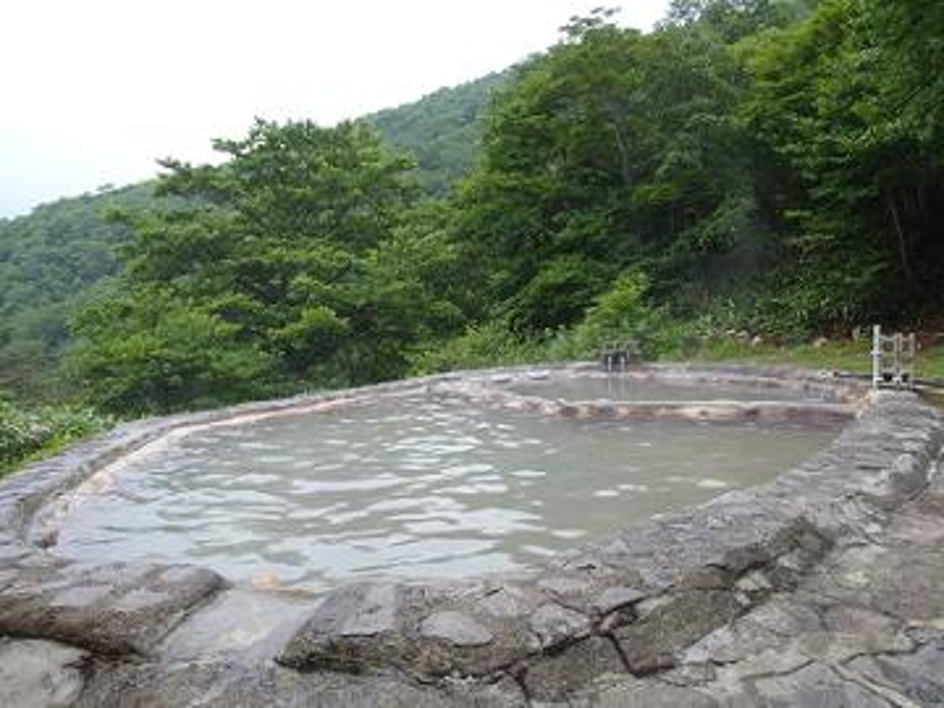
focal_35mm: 28
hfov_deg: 63.4
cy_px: 354
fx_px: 764
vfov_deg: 49.7
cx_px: 472
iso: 160
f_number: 3.9
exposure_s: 1/30
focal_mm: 5
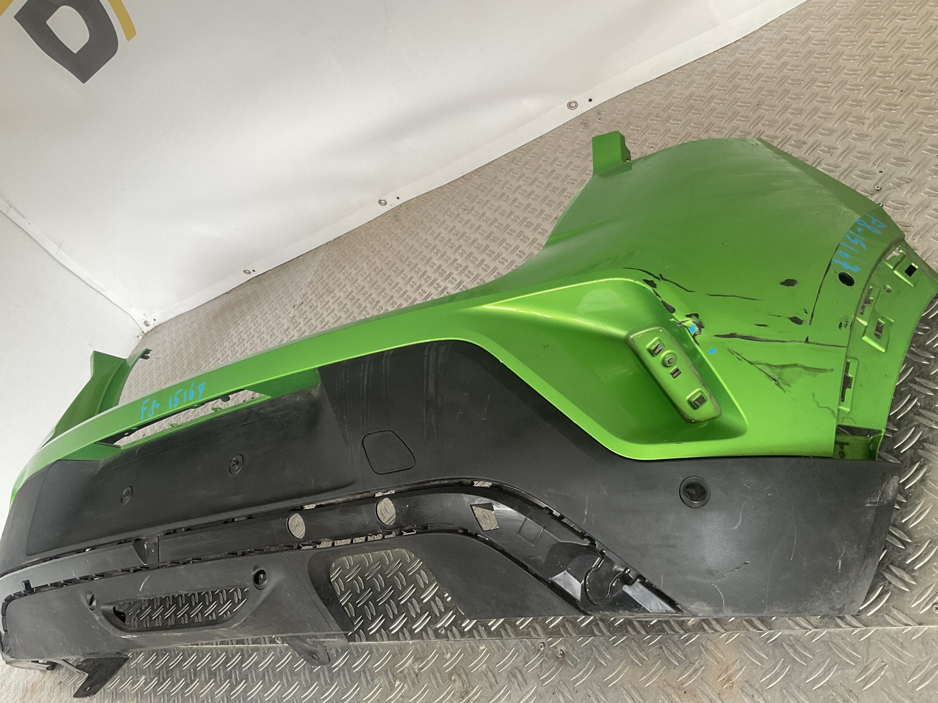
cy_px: 352
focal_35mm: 29
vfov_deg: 48.2
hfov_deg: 61.7
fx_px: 786
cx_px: 469
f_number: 1.8
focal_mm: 3
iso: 50
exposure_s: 1/120
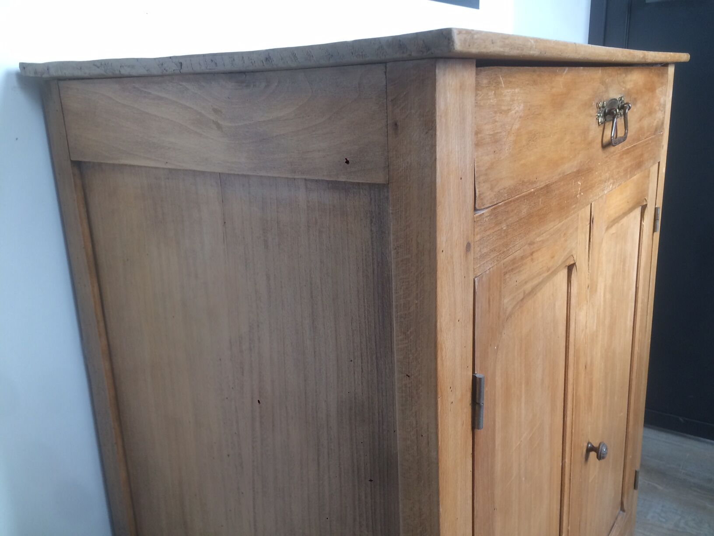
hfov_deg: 61.7
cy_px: 268
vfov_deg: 48.2
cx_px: 357
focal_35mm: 29
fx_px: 598
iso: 50
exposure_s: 1/33
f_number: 2.2
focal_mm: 4.15
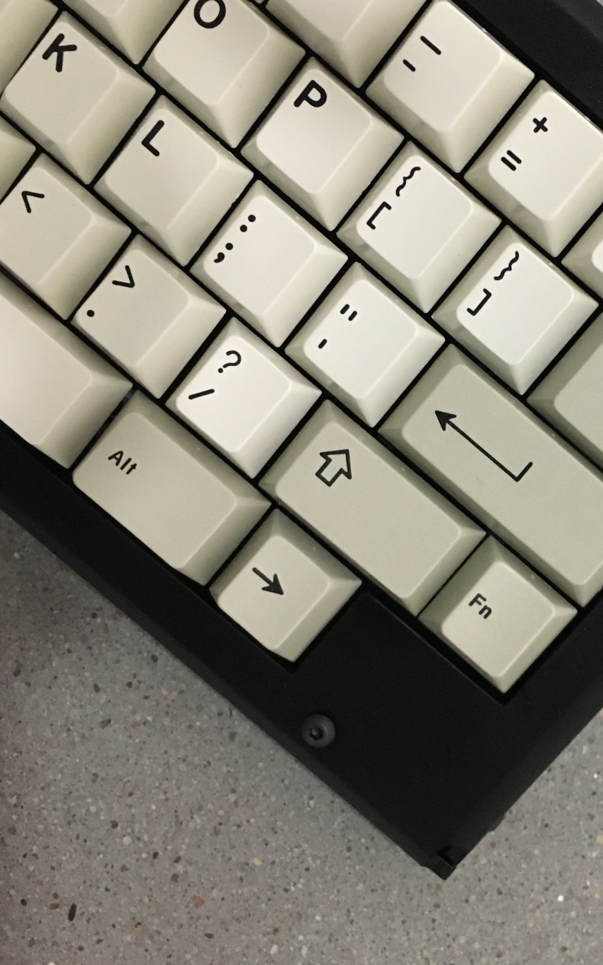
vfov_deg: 44.3
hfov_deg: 27.7
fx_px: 1183
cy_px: 458
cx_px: 522
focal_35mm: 45
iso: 250
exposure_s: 1/33
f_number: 2.2
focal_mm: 4.15
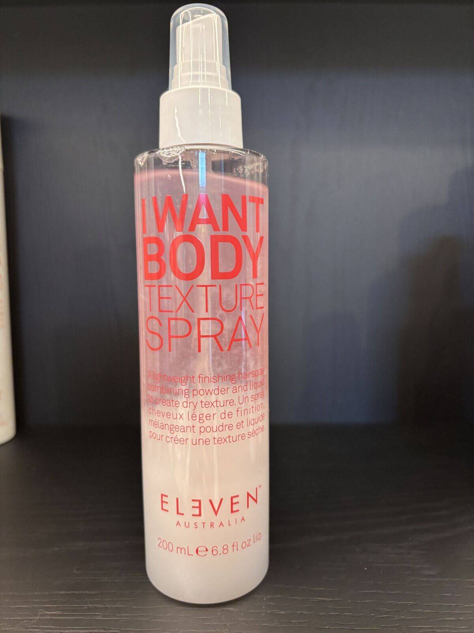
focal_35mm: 26
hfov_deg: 53.1
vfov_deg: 67.3
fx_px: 475
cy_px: 316
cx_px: 237
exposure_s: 1/58
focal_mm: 5.96
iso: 250
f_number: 1.6
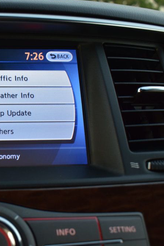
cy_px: 123
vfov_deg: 36.2
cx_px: -11
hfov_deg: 23.3
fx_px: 376
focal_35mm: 55
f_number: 6.3
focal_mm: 24
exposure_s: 1/15
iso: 450
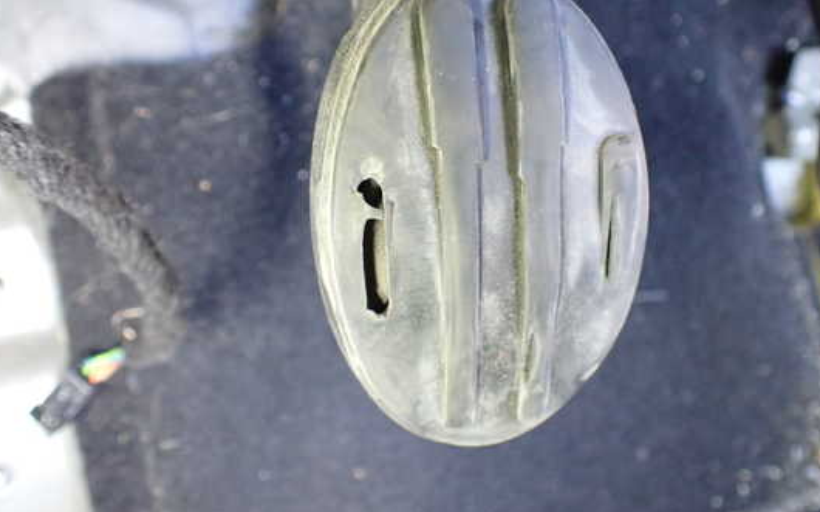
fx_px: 804
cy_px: 210
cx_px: 429
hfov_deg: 54.0
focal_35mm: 36
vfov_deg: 35.2
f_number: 2.3
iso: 800
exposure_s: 1/30
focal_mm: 5.4
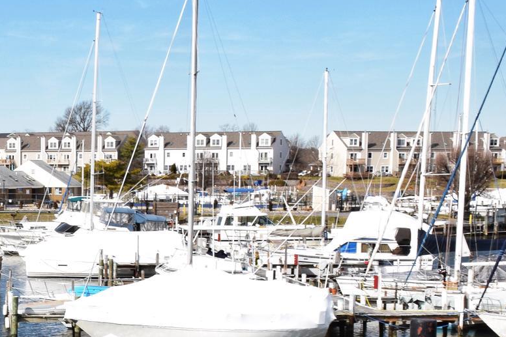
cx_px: -22
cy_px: 335
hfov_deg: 20.6
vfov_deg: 14.2
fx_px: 1335
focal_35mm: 95
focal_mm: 24
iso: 400
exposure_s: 1/200
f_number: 18
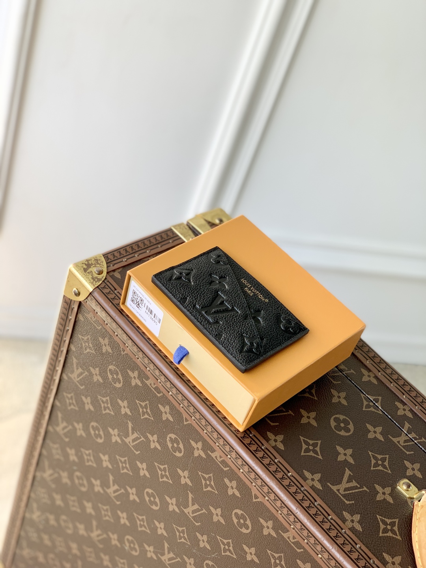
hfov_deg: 28.0
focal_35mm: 52
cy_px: 284
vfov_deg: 36.8
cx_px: 213
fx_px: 853
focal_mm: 6
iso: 16
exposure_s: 1/129
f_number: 2.4
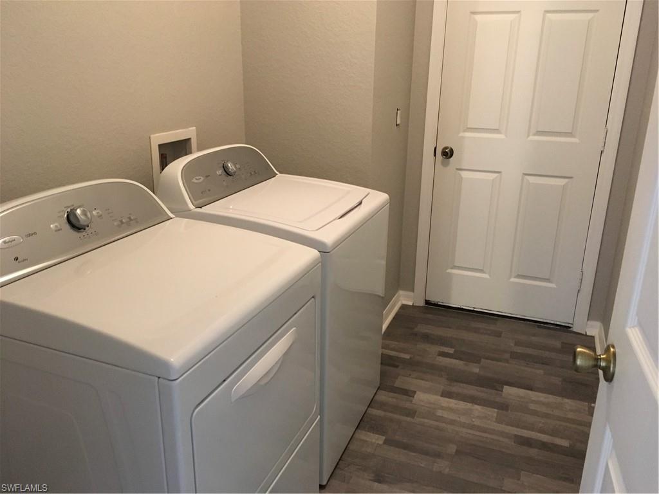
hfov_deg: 61.7
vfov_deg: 48.2
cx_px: 330
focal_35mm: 29
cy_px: 247
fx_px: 552
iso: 200
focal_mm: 4.15
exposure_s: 1/15
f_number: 2.2
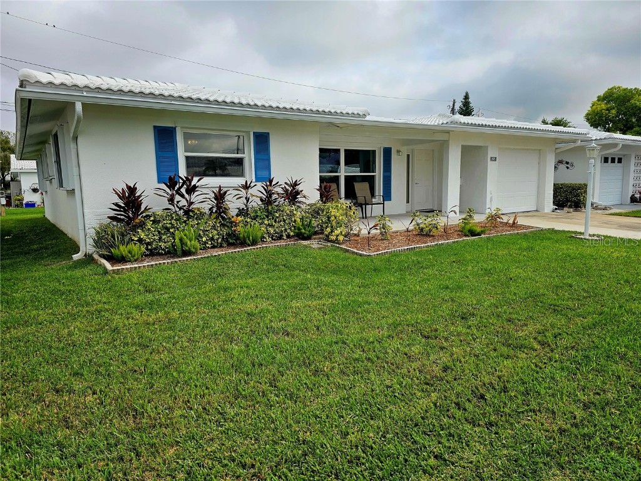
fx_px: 426
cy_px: 240
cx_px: 320
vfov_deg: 58.9
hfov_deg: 73.9
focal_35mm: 23
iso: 10
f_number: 1.7
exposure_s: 1/1111
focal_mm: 6.3
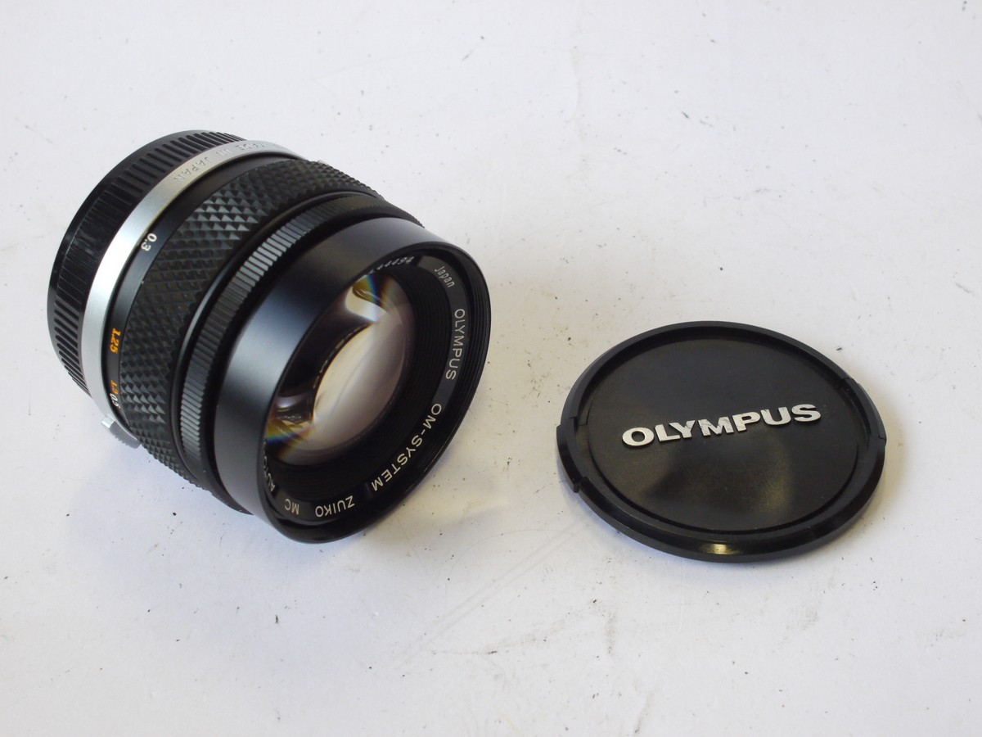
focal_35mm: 60
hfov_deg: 32.2
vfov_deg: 24.4
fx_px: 1702
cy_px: 368
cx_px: 491
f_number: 10
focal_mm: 30
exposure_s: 1/60
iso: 800
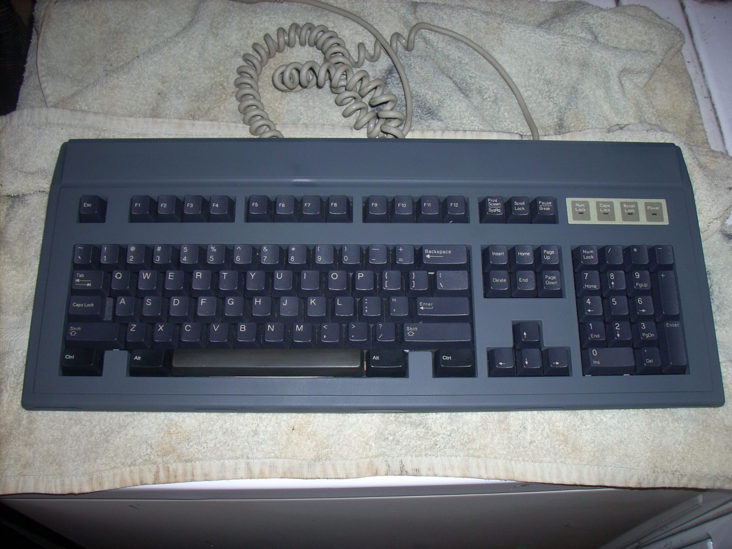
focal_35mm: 37
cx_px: 366
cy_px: 274
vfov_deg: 38.7
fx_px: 782
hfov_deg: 50.1
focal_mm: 6.2
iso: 64
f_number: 2.8
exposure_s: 1/60
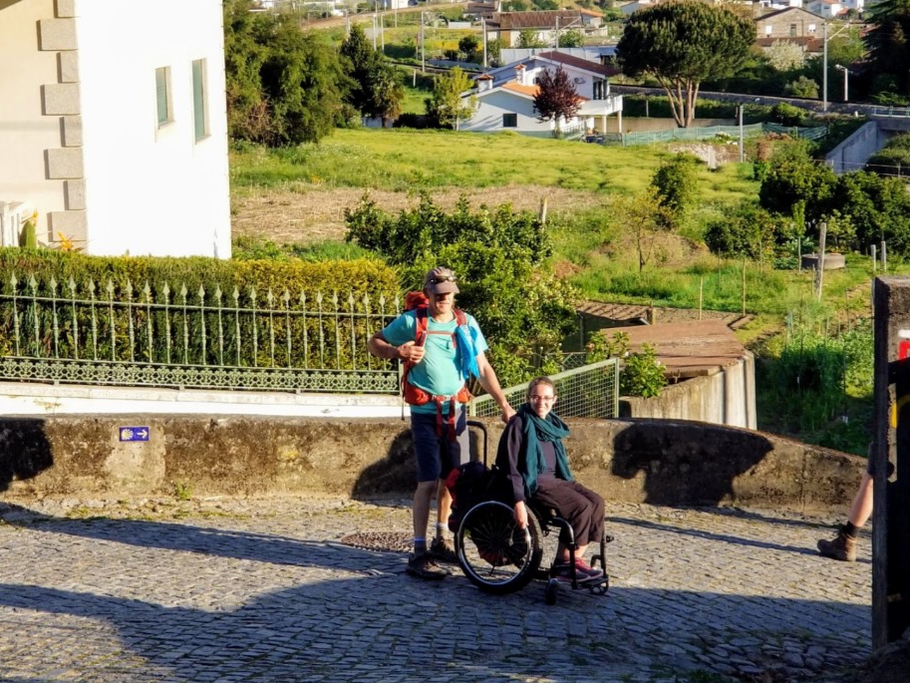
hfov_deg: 23.8
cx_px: 346
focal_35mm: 82
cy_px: 299
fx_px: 2156
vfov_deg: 18.0
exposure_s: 1/415
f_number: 2.4
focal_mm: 6
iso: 25
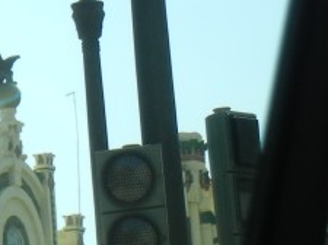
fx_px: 3321
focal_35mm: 351
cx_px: -211
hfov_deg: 5.6
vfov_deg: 4.2
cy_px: 248
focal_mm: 13.9
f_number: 4.3
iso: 160
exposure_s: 1/671
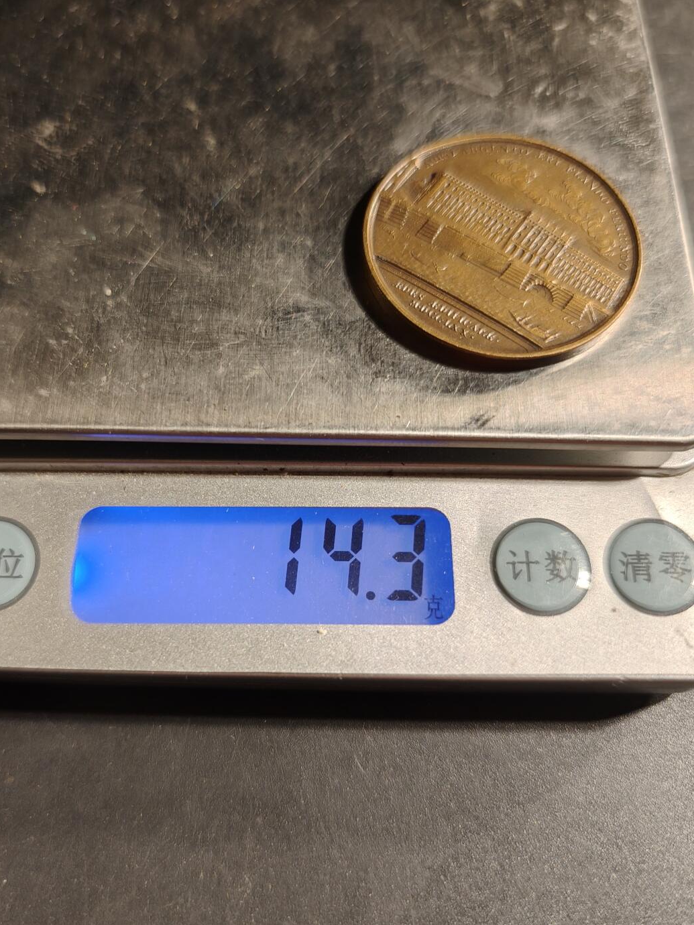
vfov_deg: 59.9
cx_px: 289
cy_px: 484
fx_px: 802
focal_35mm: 30
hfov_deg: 46.6
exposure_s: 1/200
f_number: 1.6
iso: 200
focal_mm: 6.06
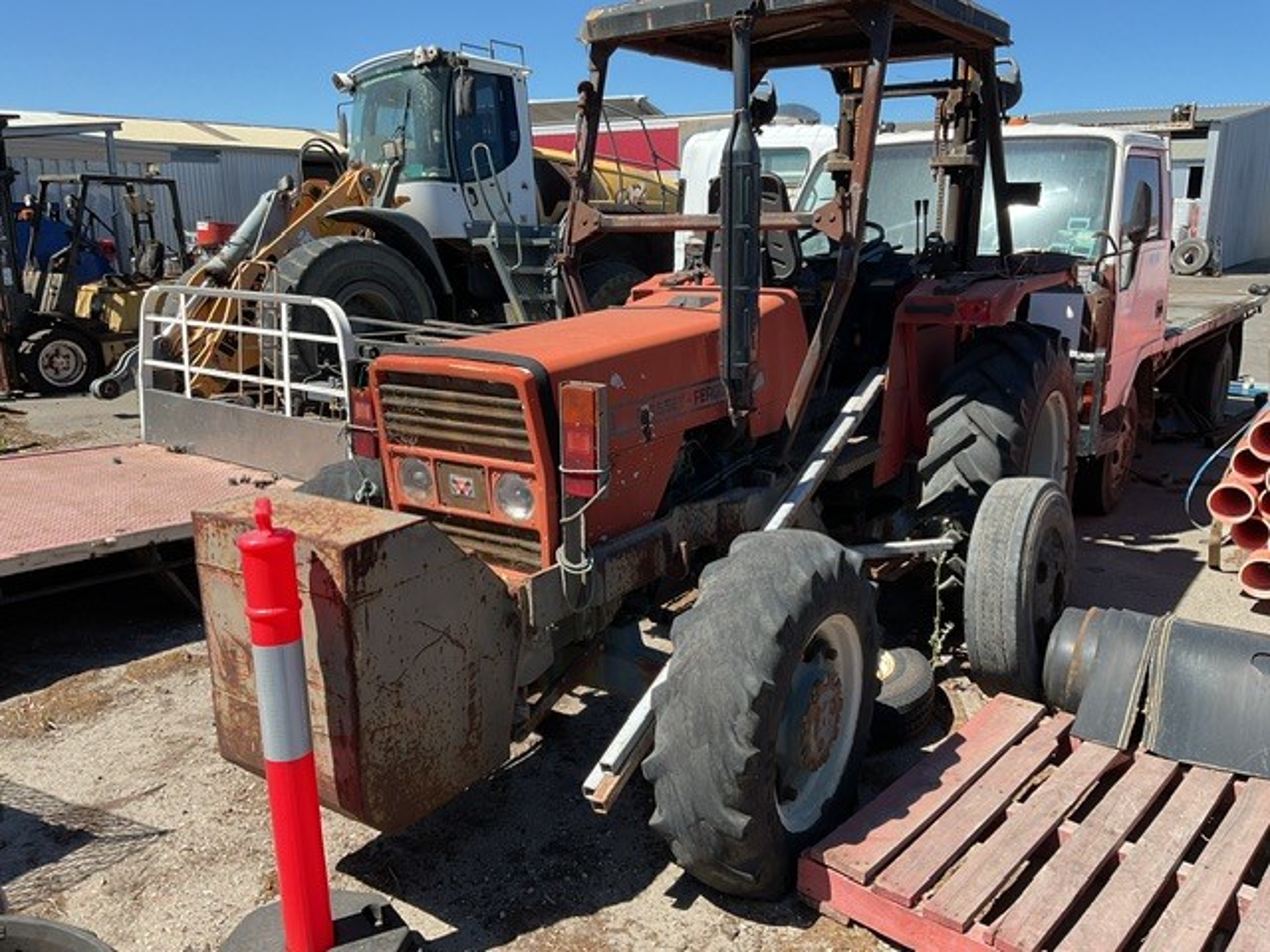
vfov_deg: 48.2
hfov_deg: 61.7
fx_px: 1064
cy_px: 476
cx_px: 635
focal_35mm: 29
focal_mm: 3
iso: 16
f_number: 1.8
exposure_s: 1/1055
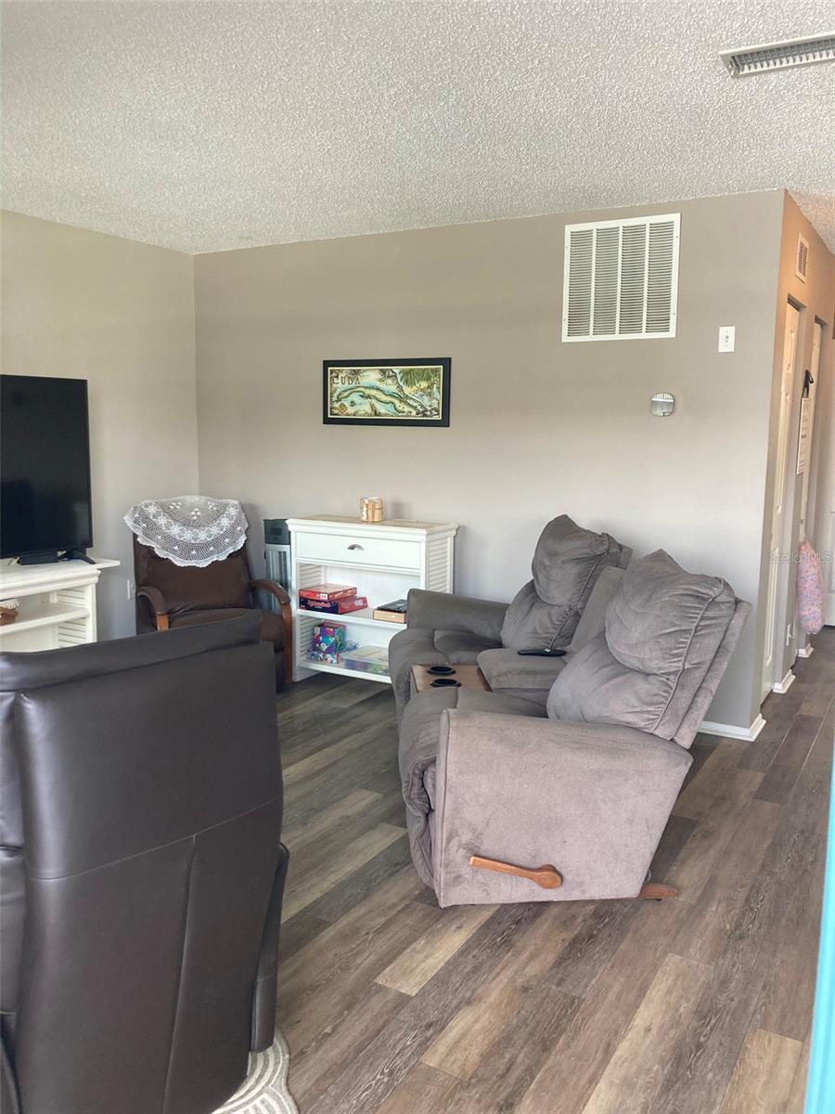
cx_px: 418
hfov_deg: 49.7
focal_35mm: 28
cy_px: 557
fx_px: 901
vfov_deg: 63.4
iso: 64
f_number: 1.8
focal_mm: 3.99
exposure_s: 1/60
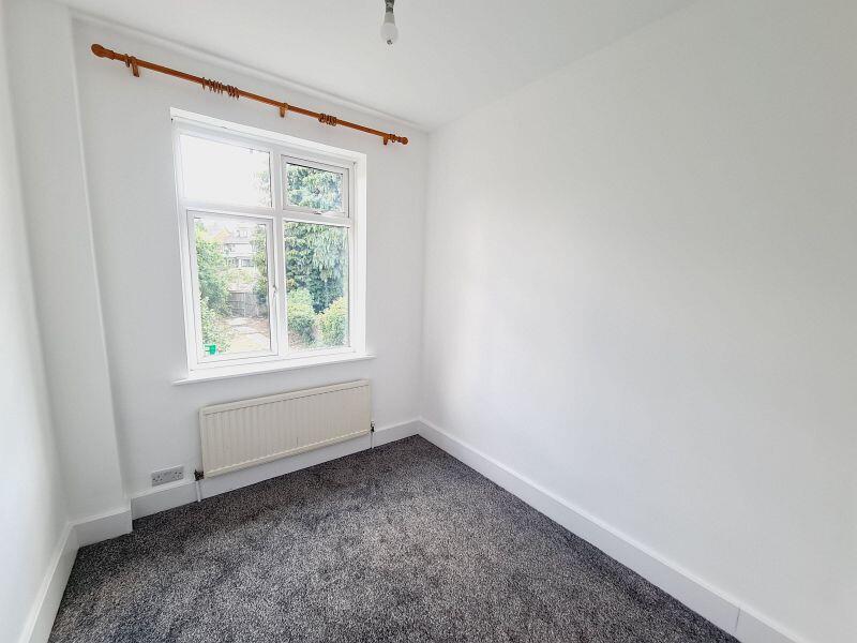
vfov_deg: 89.9
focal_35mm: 13
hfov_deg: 106.2
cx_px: 428
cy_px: 322
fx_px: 322
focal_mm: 2.2
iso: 80
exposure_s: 1/100
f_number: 2.2
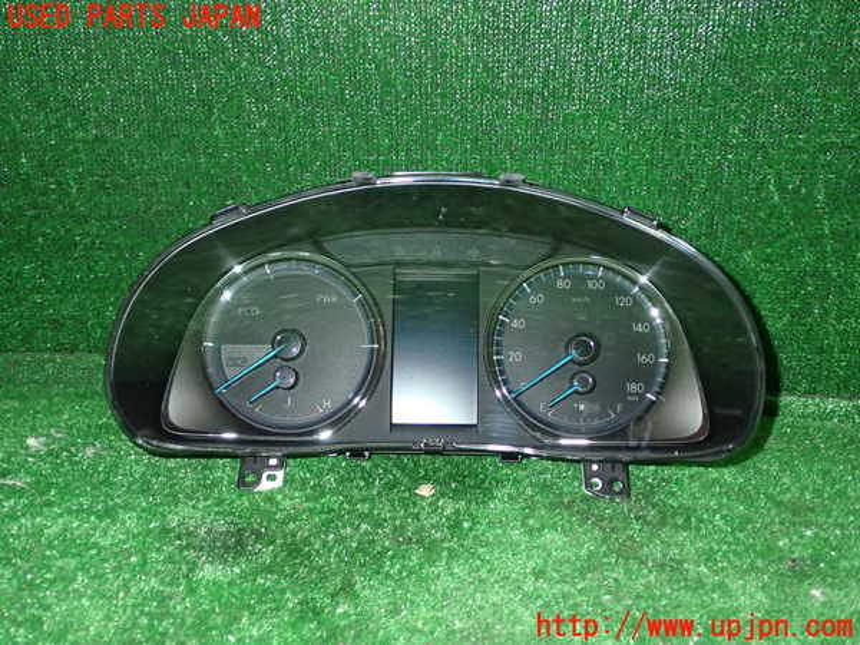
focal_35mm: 36
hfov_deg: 51.4
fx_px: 894
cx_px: 430
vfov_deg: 39.7
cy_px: 322
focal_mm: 6.37
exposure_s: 1/40
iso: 800
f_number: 7.1
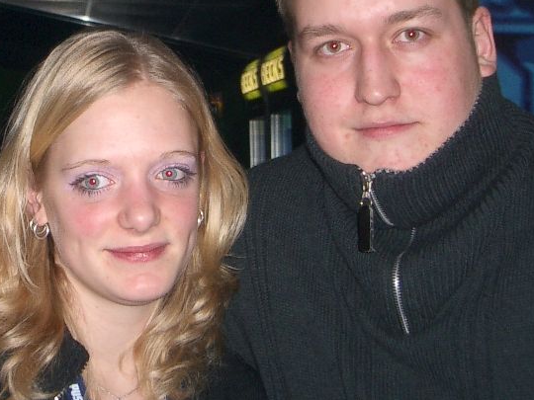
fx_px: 1435
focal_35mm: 93
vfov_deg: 15.8
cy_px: 87
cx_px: 134
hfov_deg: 20.9
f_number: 3.1
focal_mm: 8.2
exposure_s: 1/40
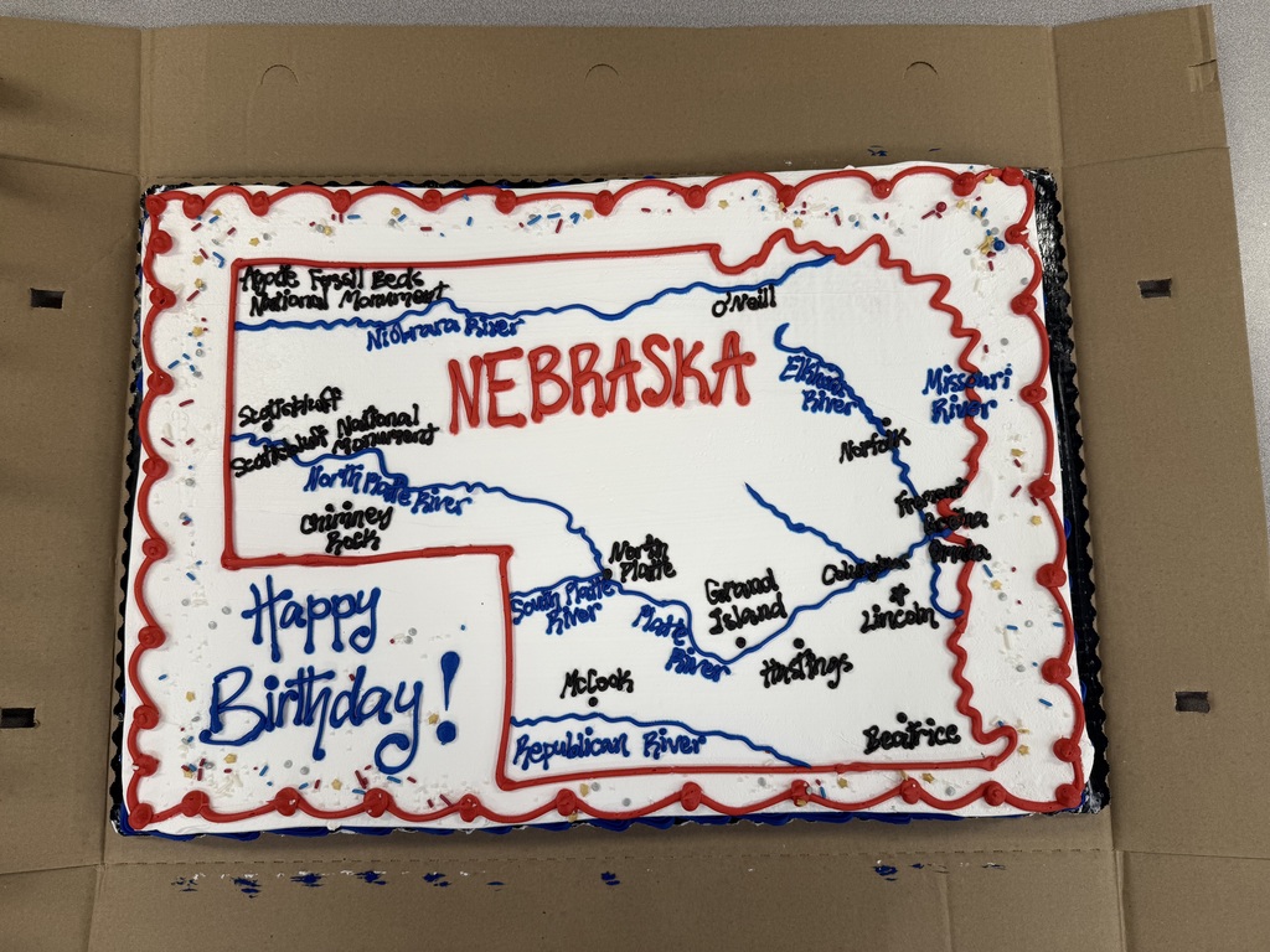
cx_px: 635
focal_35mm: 24
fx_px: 881
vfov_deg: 56.8
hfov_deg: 71.6
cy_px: 476
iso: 80
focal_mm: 6.76
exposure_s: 1/100
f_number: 1.78
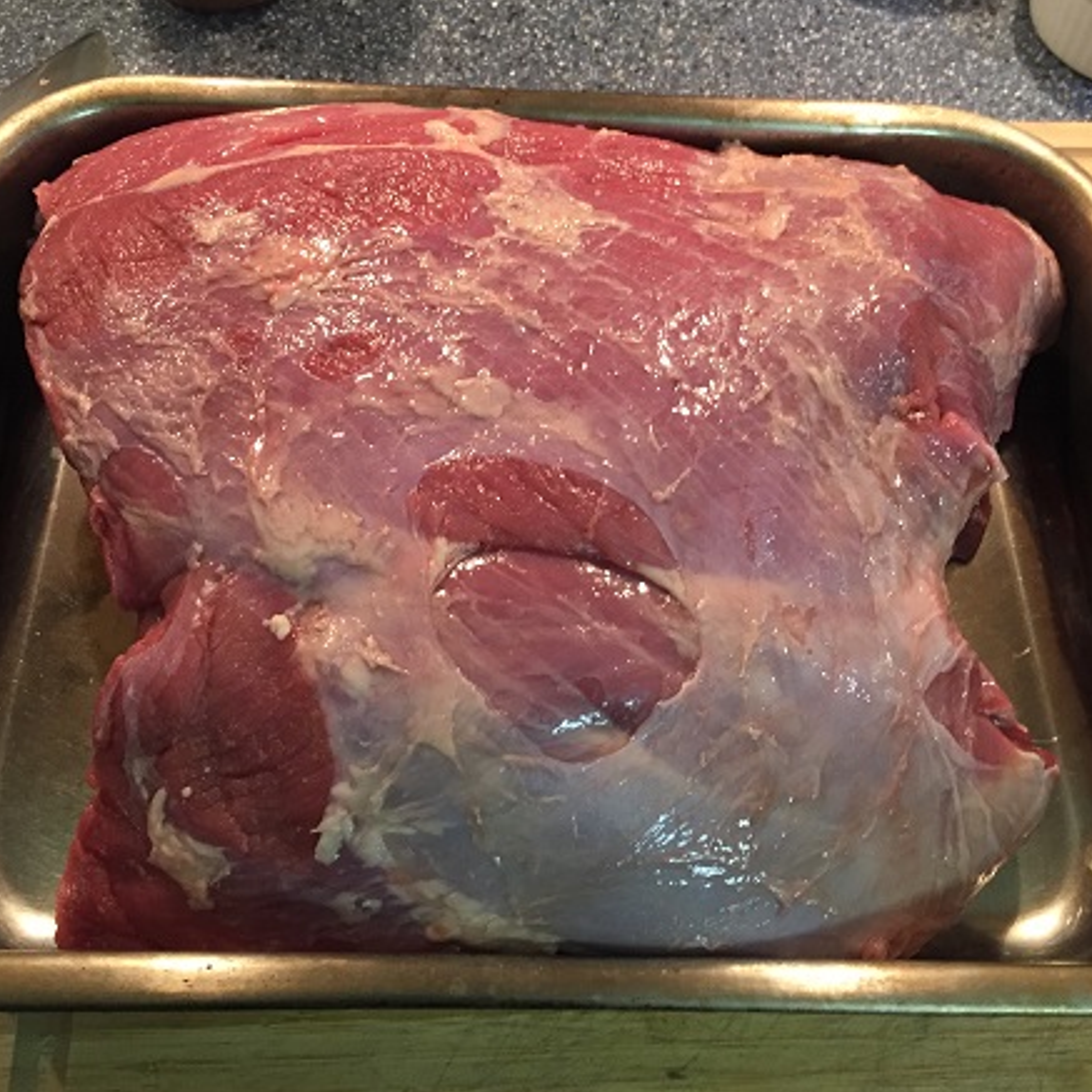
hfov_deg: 47.2
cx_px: 540
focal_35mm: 35
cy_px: 421
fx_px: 1249
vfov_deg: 46.9
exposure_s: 1/33
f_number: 2.2
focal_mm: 4.15
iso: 200
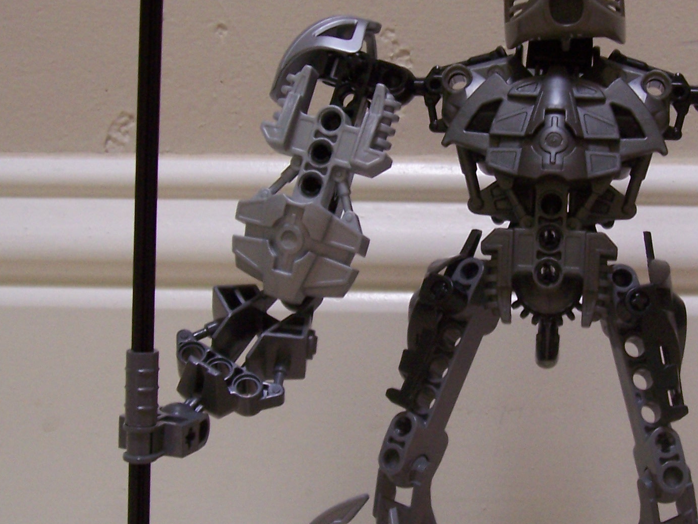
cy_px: 252
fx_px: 1271
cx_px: 479
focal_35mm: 63
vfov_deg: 23.3
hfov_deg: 30.4
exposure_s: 1/30
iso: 160
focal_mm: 5.6
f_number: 2.7
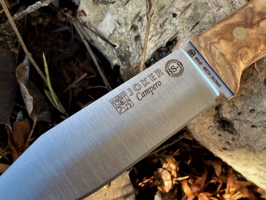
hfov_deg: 43.3
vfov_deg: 33.6
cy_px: 88
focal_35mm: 43
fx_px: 330
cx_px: 175
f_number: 1.6
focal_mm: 4.2
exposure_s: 1/191
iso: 32
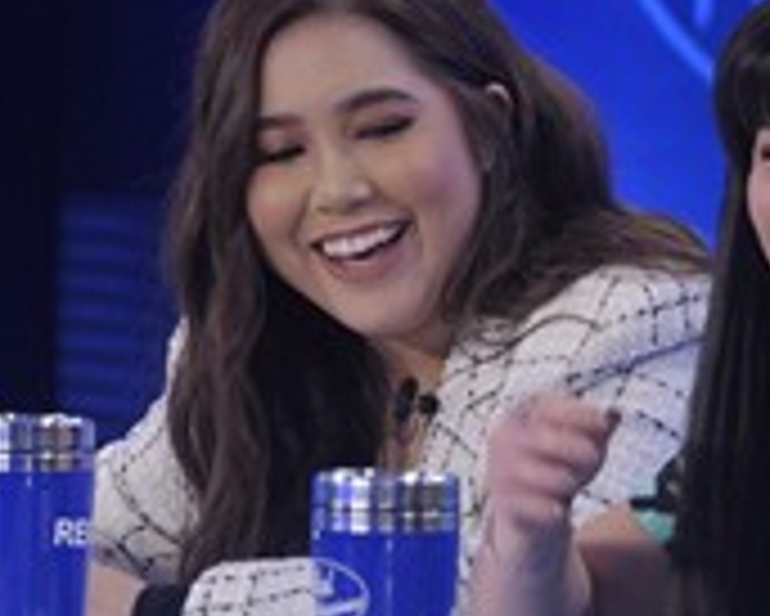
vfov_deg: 2.4
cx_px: 1103
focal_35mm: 658
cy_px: 326
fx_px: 15004
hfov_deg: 2.9
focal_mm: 100
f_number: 2.8
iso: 400
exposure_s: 1/60
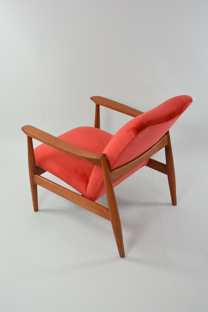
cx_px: 104
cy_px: 156
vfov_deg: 49.5
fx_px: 337
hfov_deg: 34.3
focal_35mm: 39
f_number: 8
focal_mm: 26
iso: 400
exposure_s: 1/60
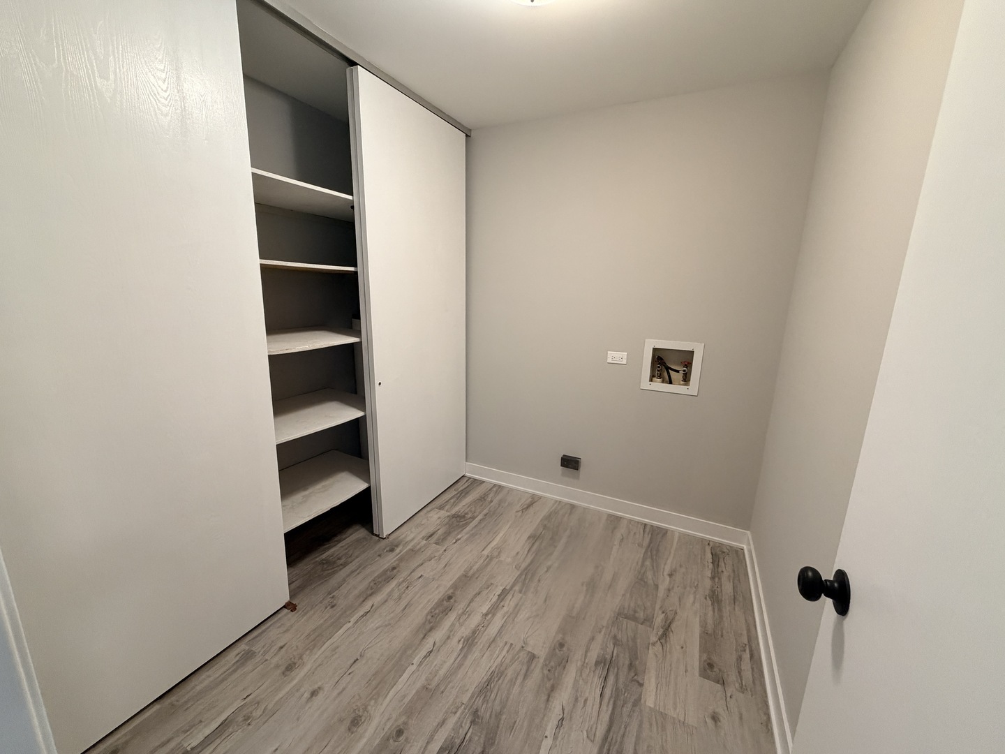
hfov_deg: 102.1
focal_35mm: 14
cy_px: 377
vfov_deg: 85.7
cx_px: 502
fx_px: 406
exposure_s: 1/60
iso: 250
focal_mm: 2.22
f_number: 2.2
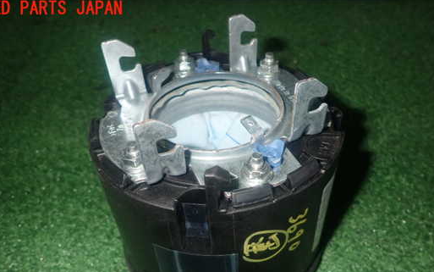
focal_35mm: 31
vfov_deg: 40.0
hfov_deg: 61.2
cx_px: 222
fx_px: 367
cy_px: 189
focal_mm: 4.5
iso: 250
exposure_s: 1/30
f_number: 5.6
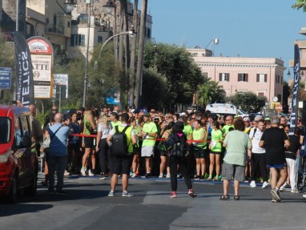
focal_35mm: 193
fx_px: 1705
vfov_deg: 7.7
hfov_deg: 10.3
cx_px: 181
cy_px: 90
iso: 1000
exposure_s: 1/2000
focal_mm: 85
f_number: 9
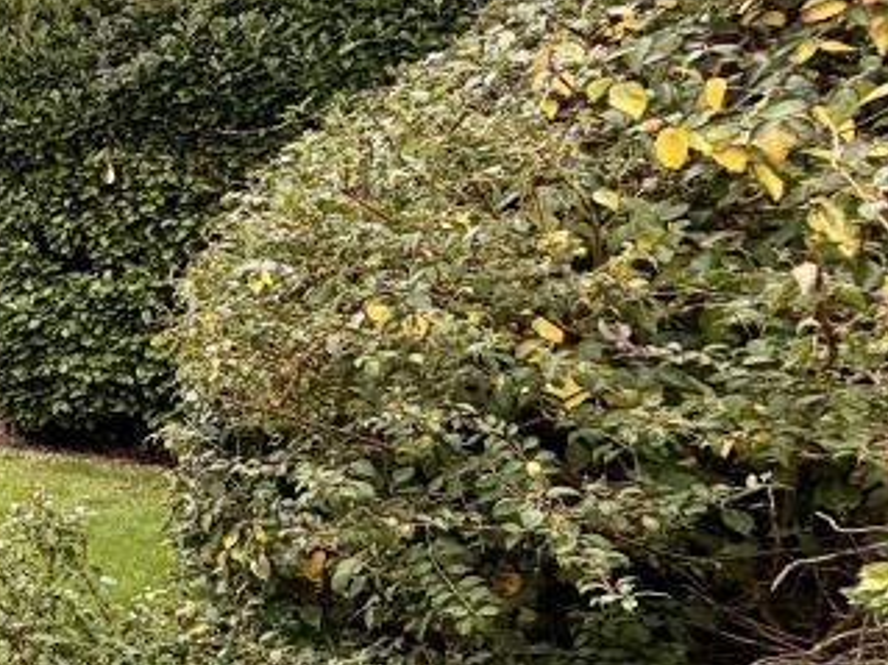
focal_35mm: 45
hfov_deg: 26.1
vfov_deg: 32.1
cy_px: 356
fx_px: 1154
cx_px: -534
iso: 50
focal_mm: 2.22
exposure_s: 1/331
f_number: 2.2
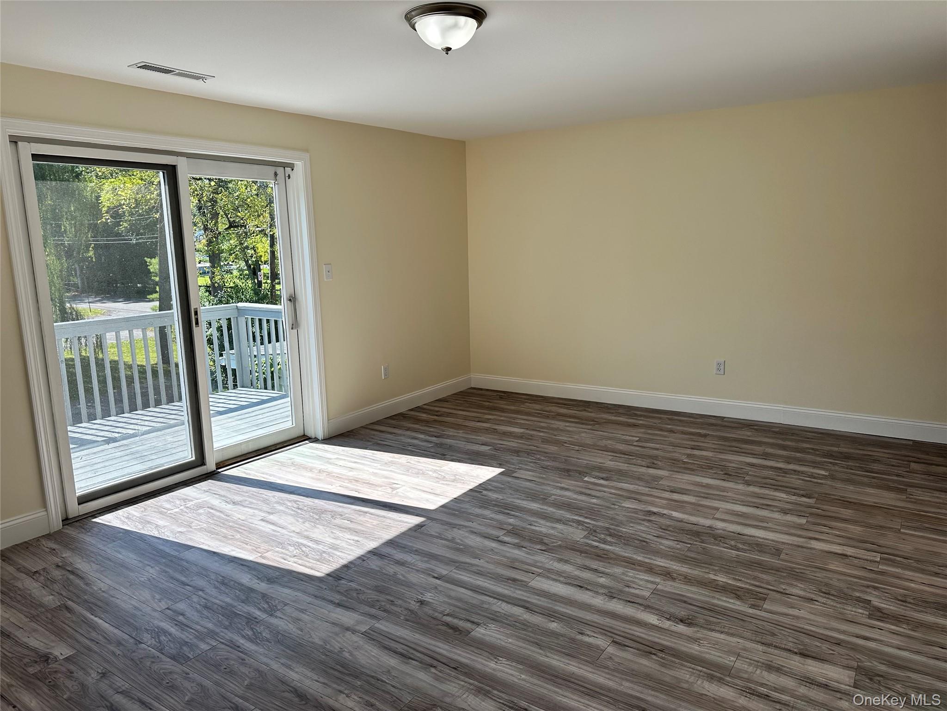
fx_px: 657
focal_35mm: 24
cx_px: 474
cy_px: 356
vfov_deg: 56.8
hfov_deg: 71.6
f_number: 1.78
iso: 80
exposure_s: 1/927
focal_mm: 6.86
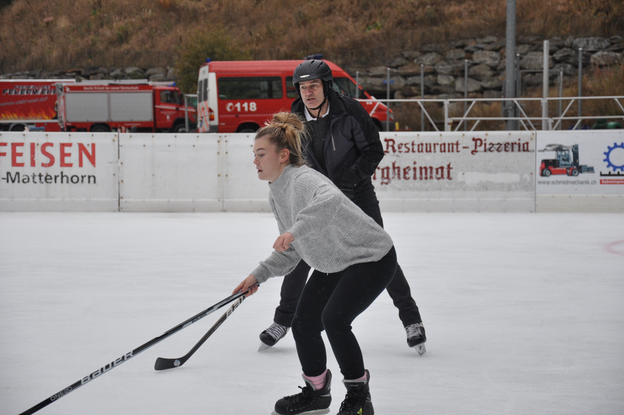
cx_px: 312
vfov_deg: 11.4
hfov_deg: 17.1
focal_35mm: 120
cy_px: 208
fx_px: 2077
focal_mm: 80
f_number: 5.3
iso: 500
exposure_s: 1/1000
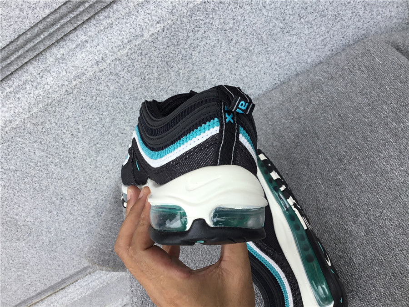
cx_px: 204
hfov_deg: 58.4
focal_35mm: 31
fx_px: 366
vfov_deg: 45.4
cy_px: 154
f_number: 2.4
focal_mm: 3.3
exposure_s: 1/322
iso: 25
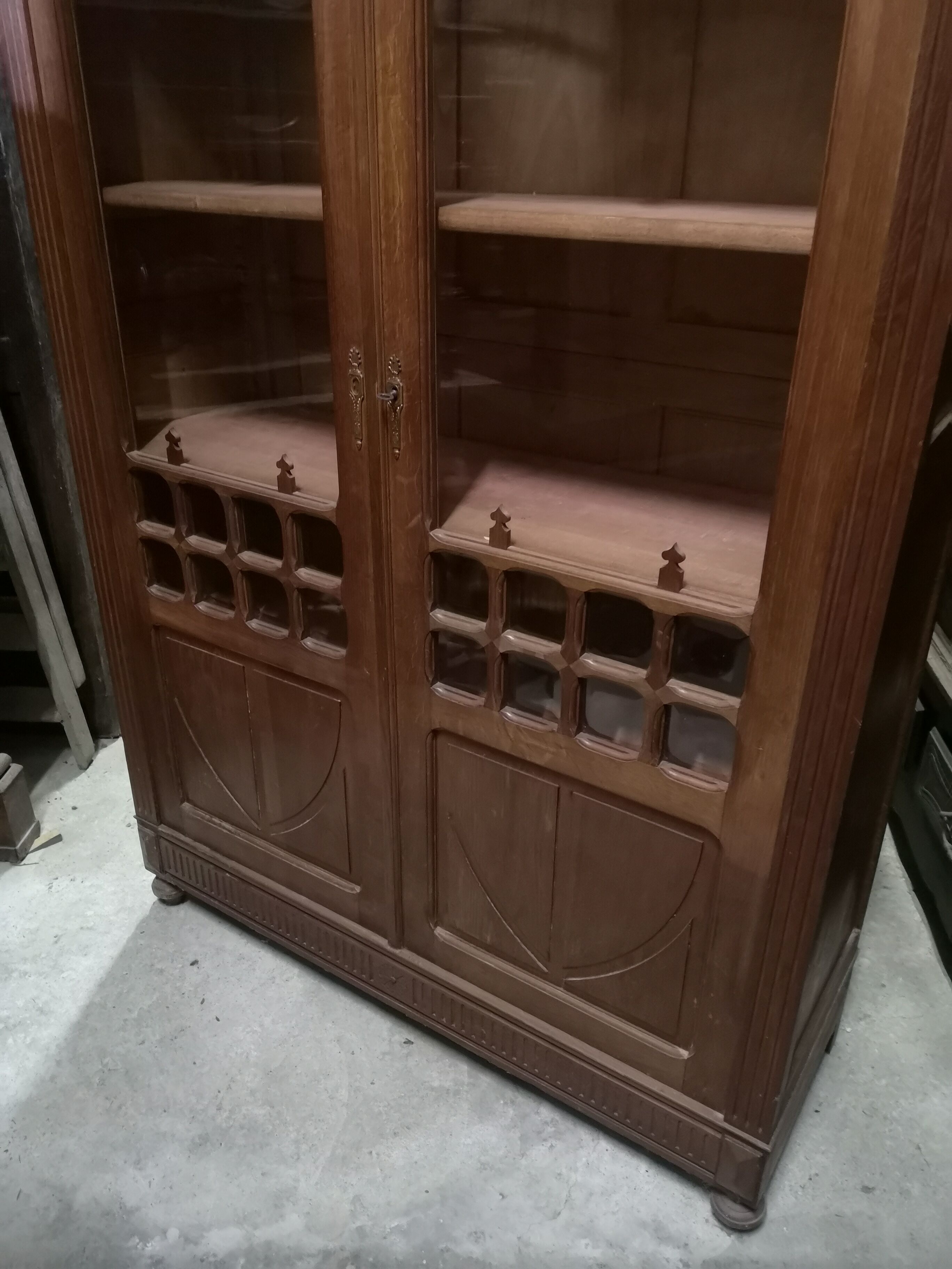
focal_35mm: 27
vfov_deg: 65.3
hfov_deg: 51.4
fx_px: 990
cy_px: 634
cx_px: 476
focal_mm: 5.58
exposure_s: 1/17.1
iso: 2000
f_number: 1.8
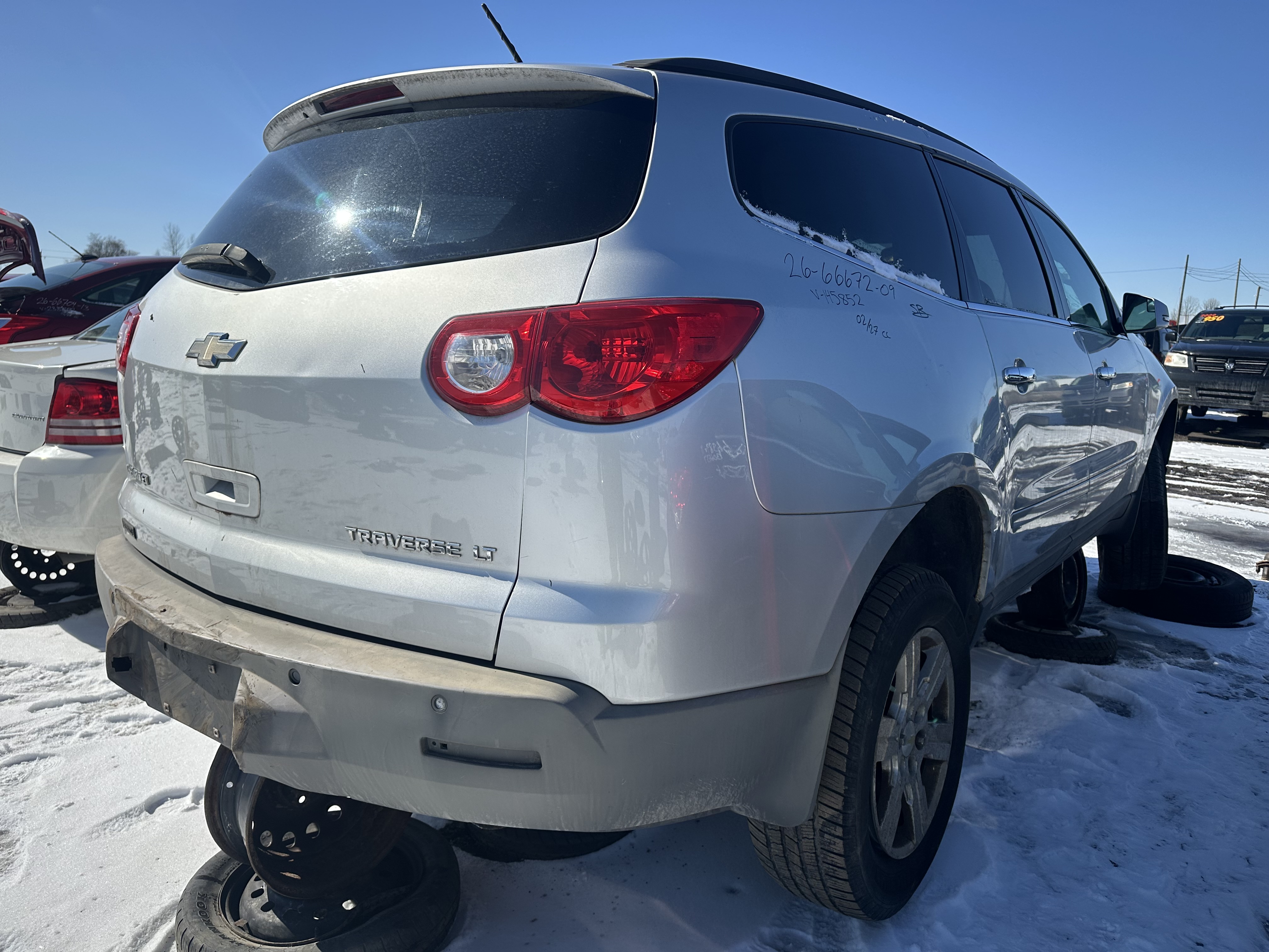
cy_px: 476
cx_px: 634
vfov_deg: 56.8
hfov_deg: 71.6
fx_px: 880
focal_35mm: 24
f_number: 1.78
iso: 80
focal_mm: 6.86
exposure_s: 1/6211
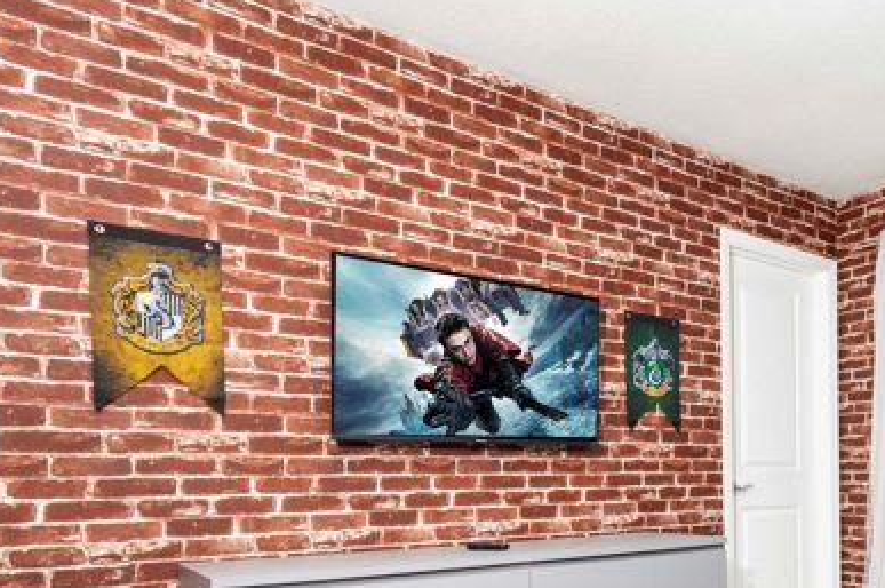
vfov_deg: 40.1
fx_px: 761
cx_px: 676
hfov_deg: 57.0
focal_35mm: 31
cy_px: 491
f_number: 8
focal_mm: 17
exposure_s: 1/50
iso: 1250
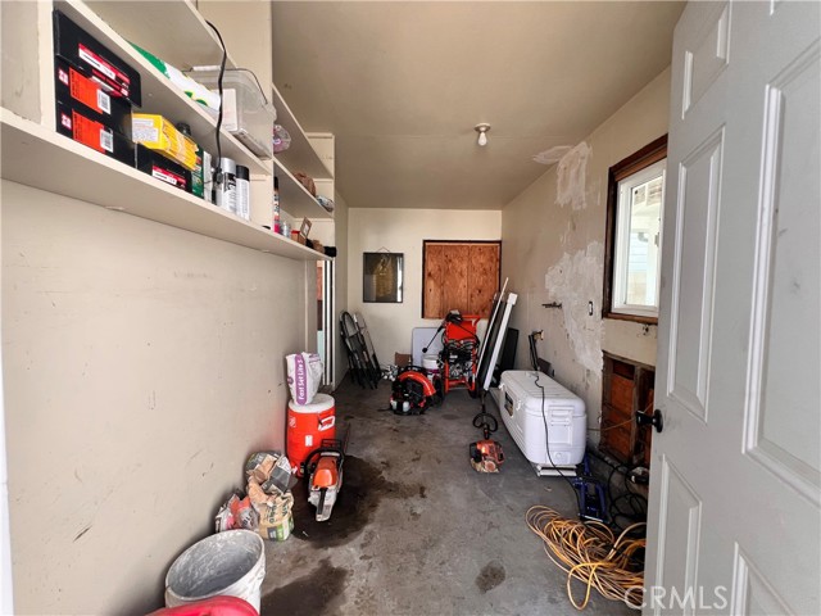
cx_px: 410
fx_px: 308
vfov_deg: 89.9
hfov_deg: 106.2
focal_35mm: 13
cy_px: 308
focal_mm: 1.57
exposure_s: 1/99
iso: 80
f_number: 1.8
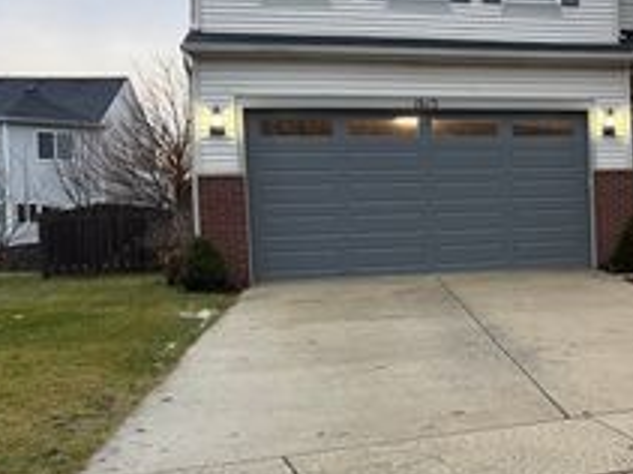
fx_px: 1042
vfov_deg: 25.6
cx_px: 711
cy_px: 250
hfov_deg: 30.0
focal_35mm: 57
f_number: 1.78
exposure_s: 1/84
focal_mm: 6.76
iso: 200
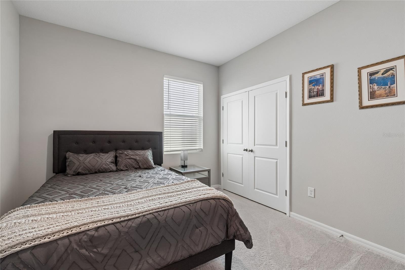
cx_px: 202
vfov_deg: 77.3
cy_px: 135
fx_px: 169
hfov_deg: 100.4
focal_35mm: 15
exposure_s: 1/1.67
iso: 100
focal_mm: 10
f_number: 7.1
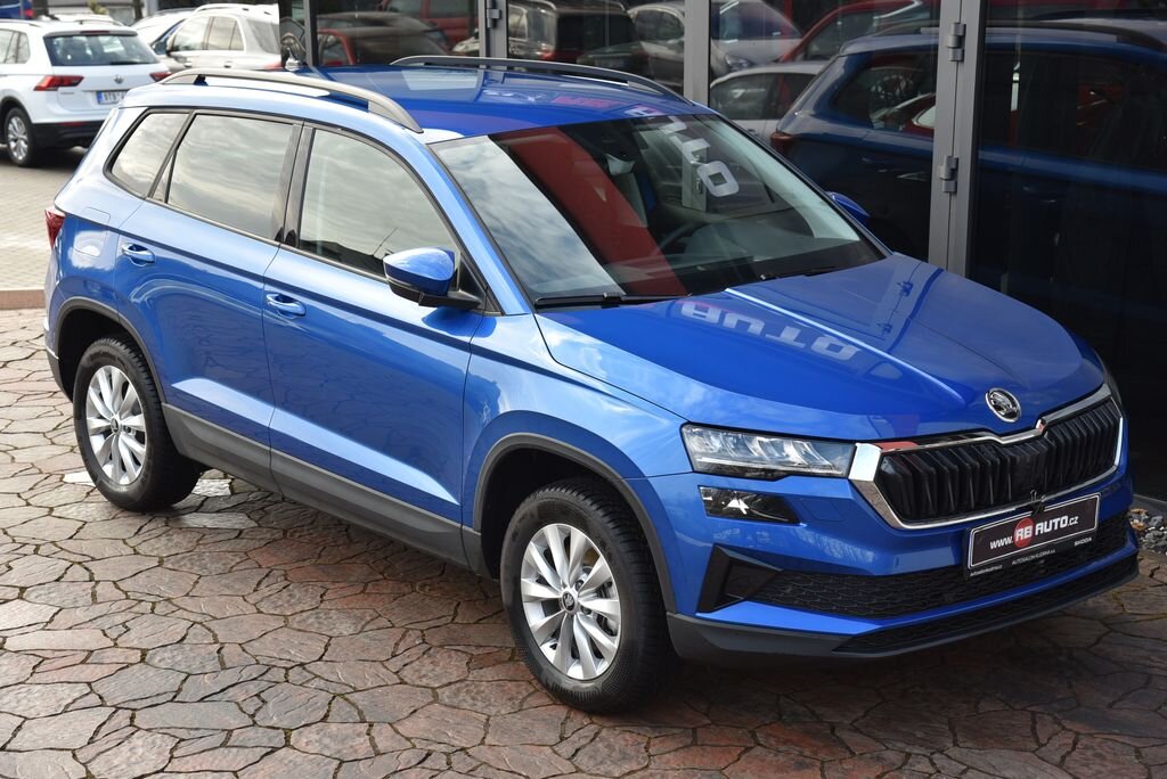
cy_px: 390
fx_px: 2108
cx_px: 584
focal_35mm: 65
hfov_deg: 30.9
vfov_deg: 20.9
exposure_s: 1/160
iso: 500
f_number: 6.3
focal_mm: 65
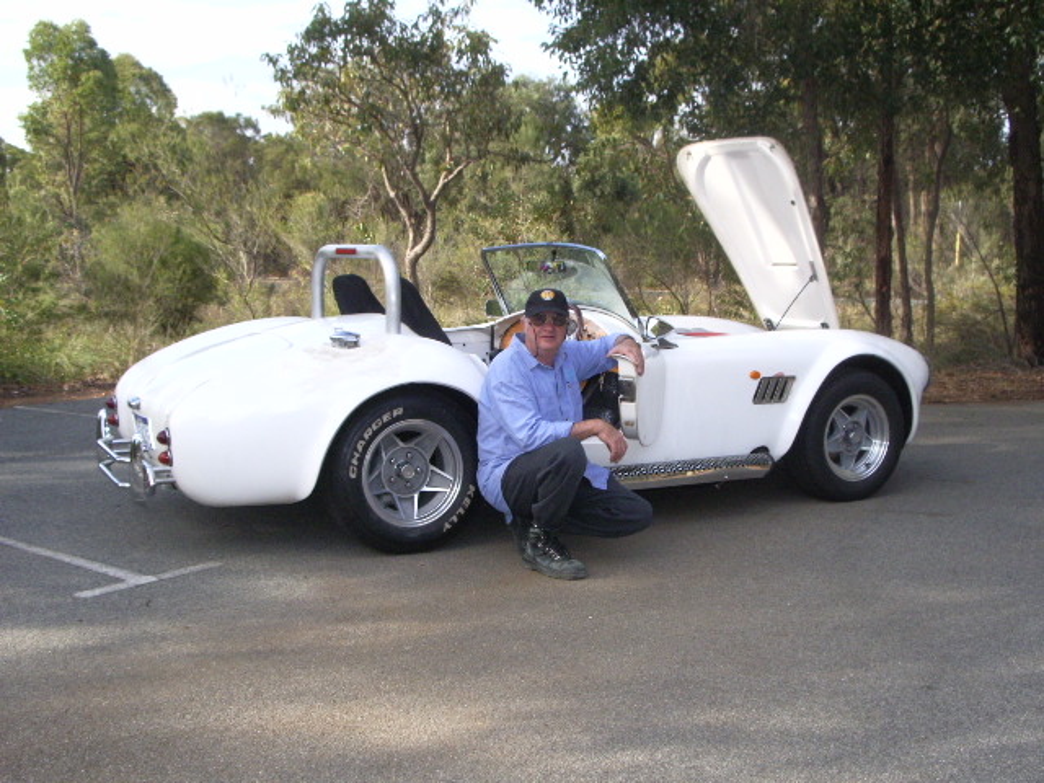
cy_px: 392
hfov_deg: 45.8
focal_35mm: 41
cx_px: 522
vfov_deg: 35.1
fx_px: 1237
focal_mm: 6.8
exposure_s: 1/250
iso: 160
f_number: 4.6
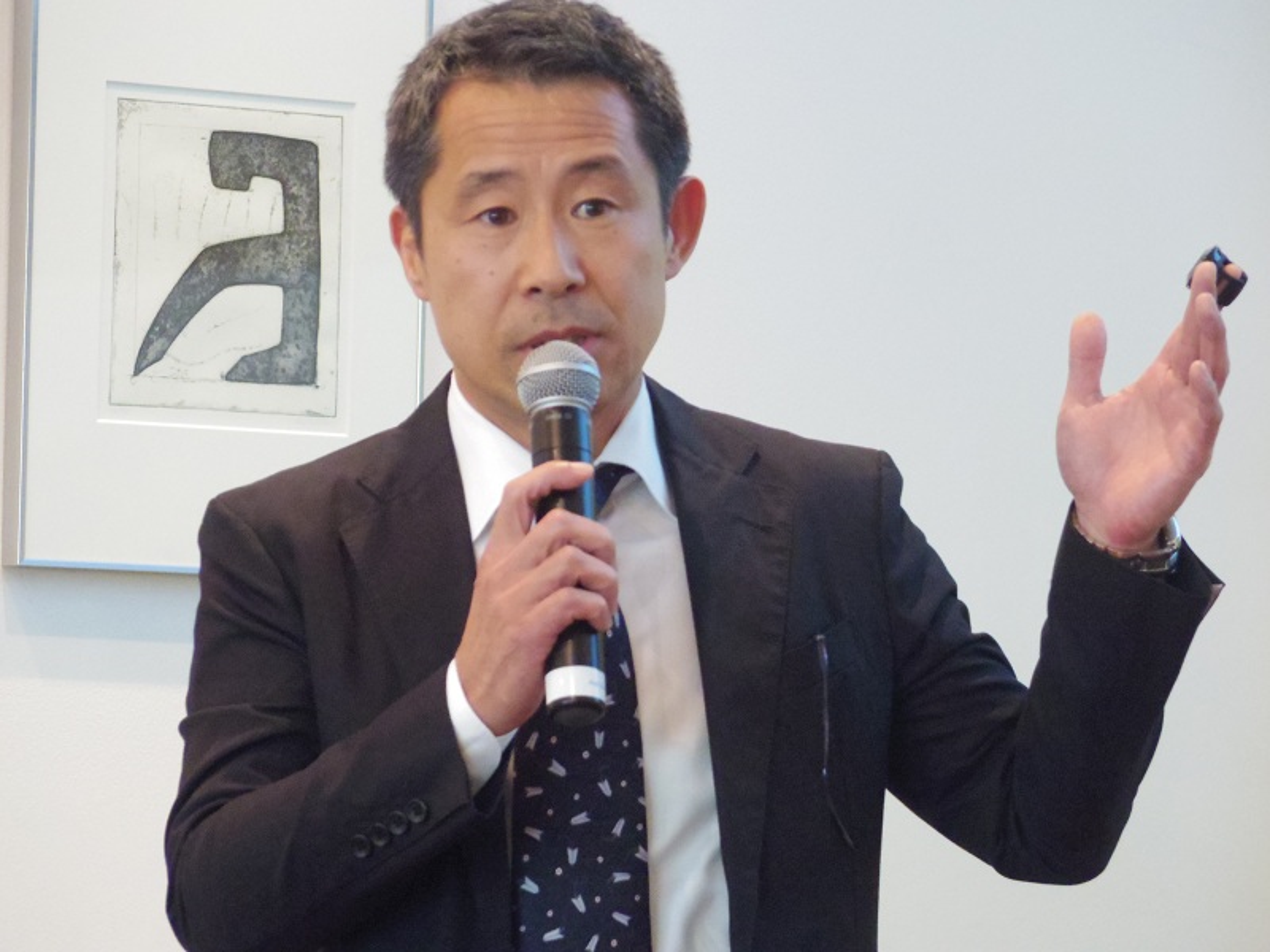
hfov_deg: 9.0
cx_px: 635
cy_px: 476
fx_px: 8071
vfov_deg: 6.8
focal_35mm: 220
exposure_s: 1/60
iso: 2500
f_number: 2.8
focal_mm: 39.5
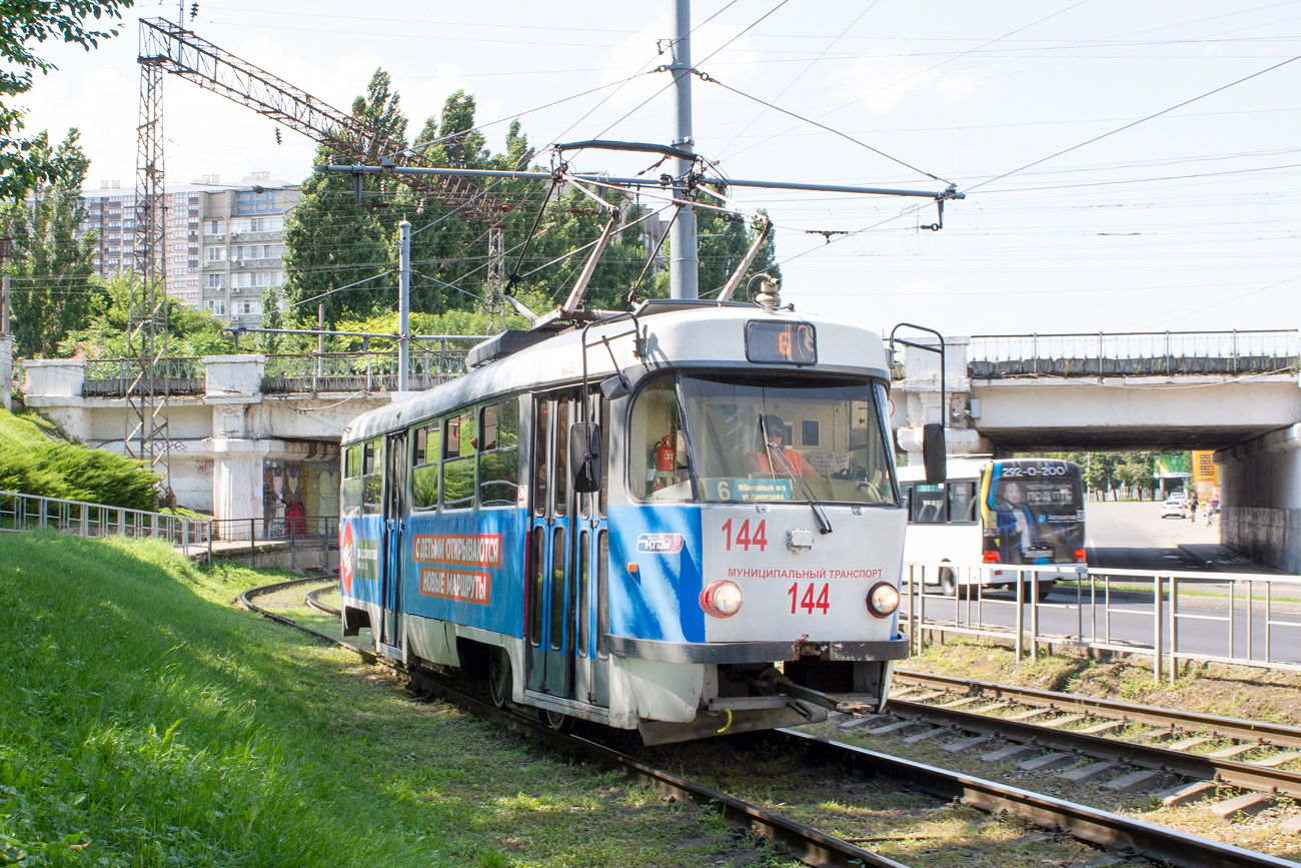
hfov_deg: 59.5
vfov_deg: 41.7
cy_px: 434
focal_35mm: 32
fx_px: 1138
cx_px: 650
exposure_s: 1/160
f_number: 11
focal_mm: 21
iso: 250
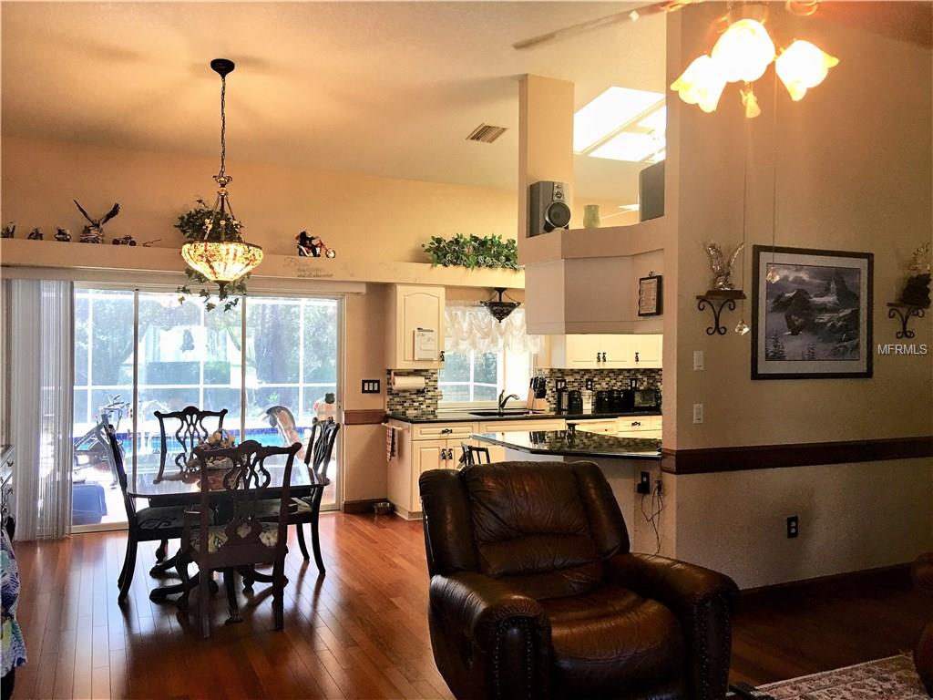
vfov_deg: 48.2
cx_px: 466
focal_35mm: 29
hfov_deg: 61.7
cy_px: 350
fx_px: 782
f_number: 2.2
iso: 40
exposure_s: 1/30
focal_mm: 4.15
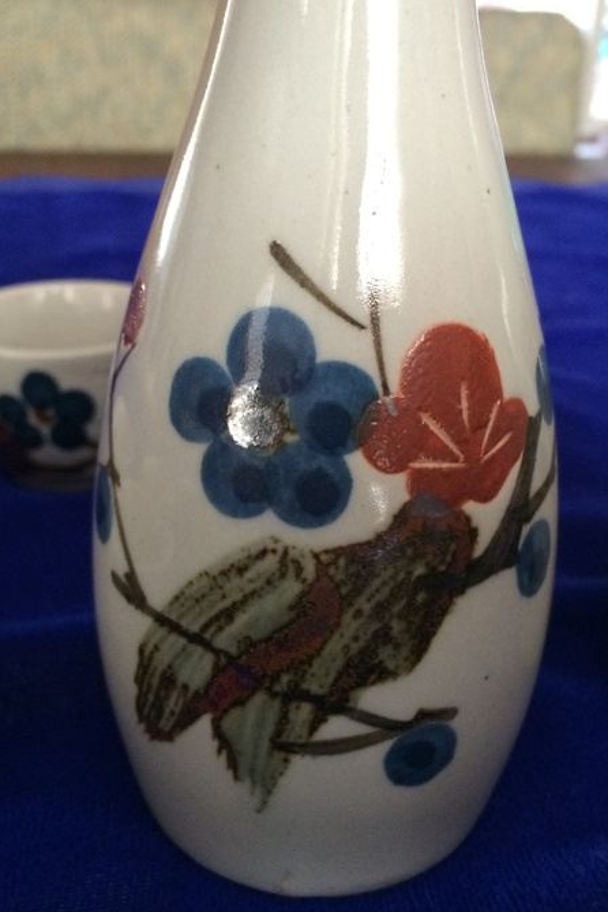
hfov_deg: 31.9
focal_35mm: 42
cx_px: 307
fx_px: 1064
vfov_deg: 46.4
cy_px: 459
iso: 250
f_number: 2.2
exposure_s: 1/30
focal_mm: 4.12
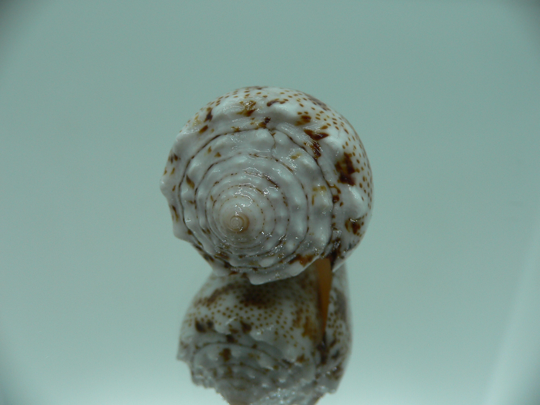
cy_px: 202
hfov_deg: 52.6
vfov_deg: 40.7
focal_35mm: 35
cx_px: 270
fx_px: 546
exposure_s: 1/80
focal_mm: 4.6
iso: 80
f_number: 2.8
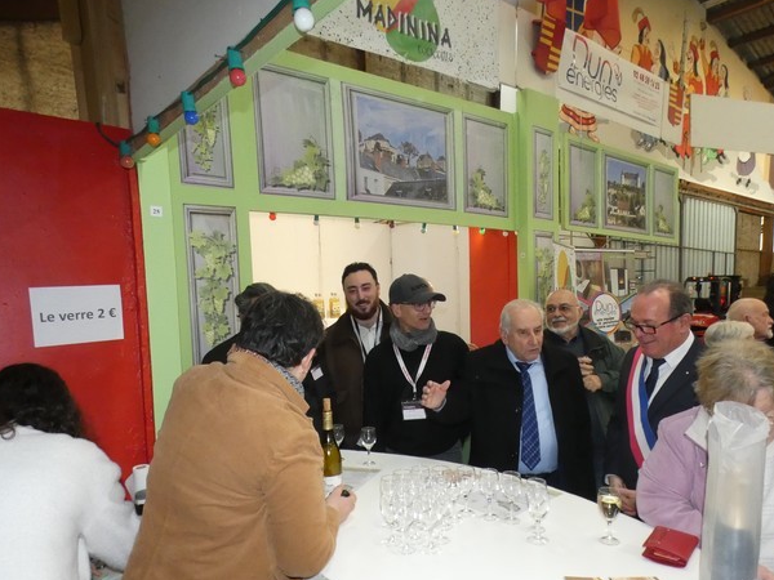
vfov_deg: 54.8
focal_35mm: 25
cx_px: 410
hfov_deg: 69.3
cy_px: 310
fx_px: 559
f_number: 2.8
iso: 640
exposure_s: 1/60
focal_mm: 3.6
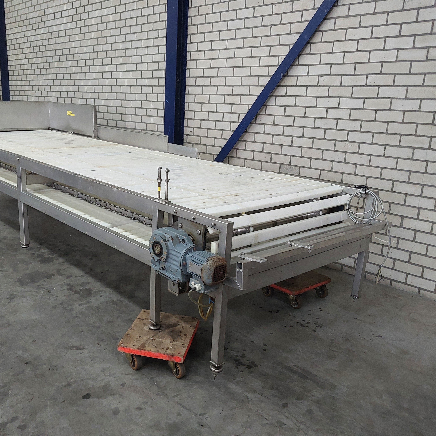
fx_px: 456
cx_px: 151
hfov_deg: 50.3
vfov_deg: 51.1
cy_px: 218
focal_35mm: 32
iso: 250
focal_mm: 4
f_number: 1.8
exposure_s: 1/50
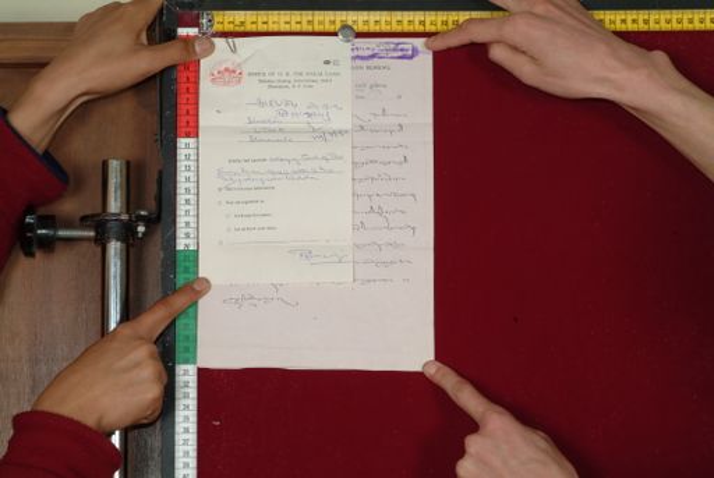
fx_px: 1758
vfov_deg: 15.5
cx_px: 357
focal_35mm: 88
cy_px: 239
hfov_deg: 23.0
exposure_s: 1/20
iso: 160
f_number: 13
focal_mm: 59
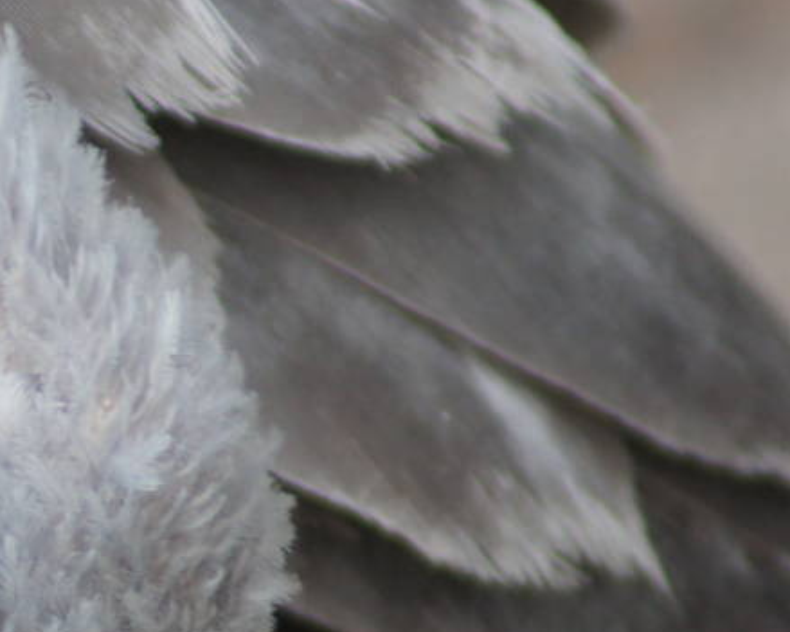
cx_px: -302
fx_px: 35952
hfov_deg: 1.3
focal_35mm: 1538
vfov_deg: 1.0
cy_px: 507
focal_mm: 300
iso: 400
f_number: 5.6
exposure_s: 1/125
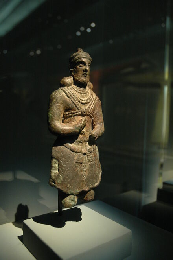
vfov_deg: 57.2
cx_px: 86
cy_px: 130
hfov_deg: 39.9
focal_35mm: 33
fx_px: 238
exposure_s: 1/3
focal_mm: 22
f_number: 3.8
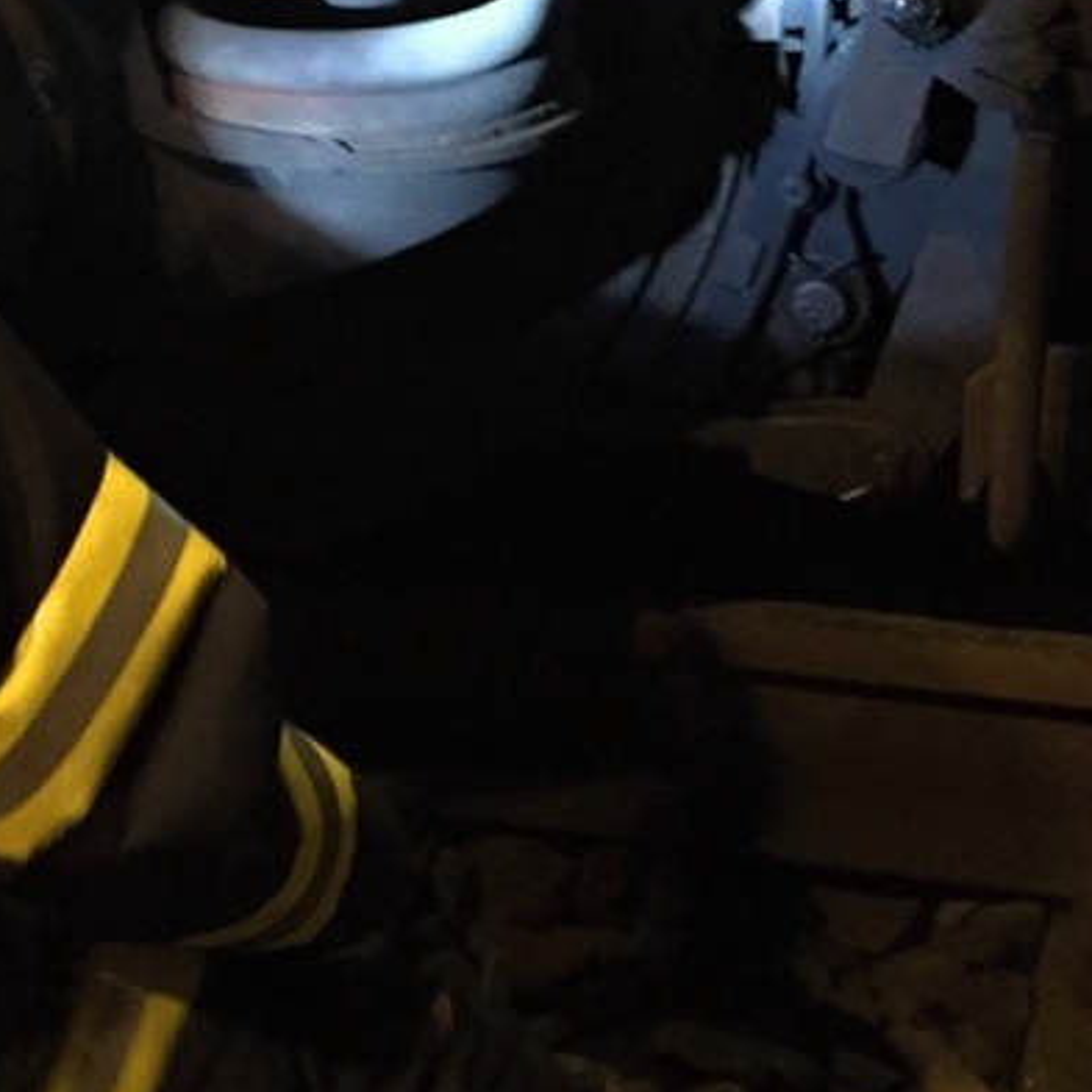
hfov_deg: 19.4
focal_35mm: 89
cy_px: 497
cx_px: 324
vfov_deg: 19.5
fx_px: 3176
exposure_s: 1/17
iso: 640
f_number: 2.2
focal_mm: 4.15
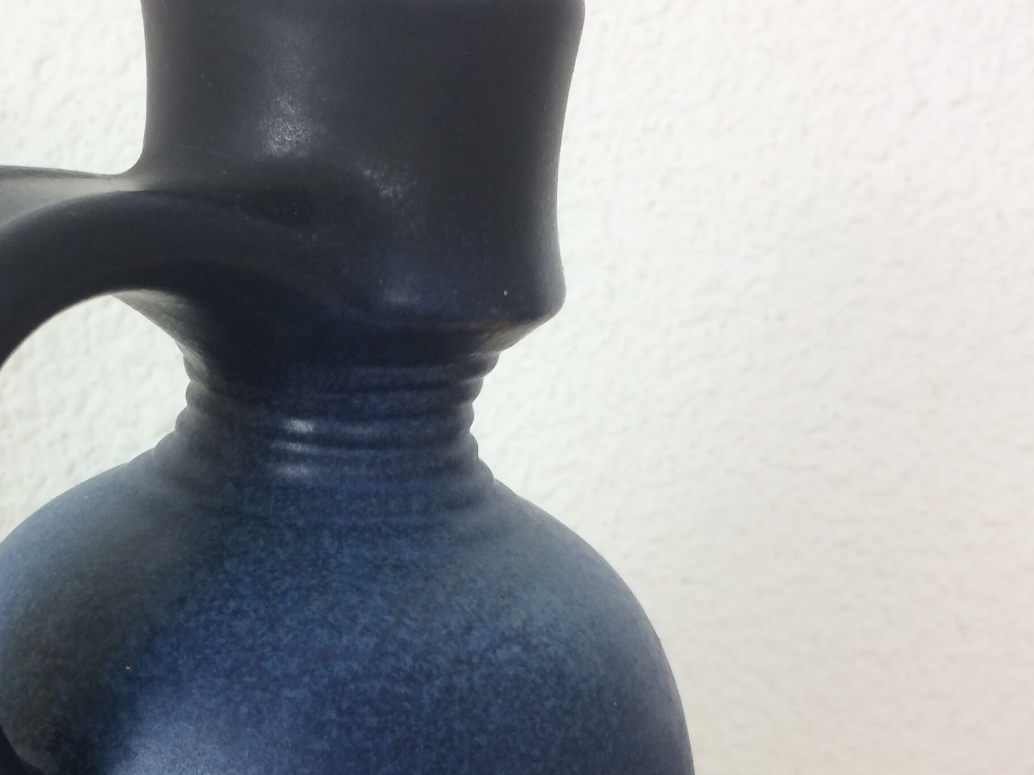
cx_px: 258
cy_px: 529
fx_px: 1553
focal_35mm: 52
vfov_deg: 27.8
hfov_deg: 36.0
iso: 32
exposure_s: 1/33
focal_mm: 4.15
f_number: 2.2
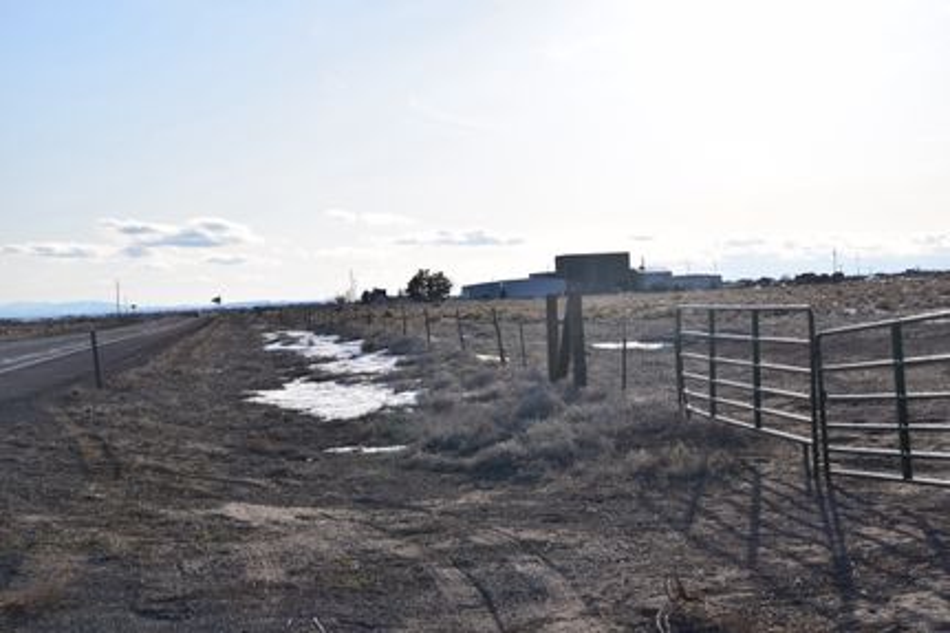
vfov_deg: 26.5
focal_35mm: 51
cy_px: 316
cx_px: 475
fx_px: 1345
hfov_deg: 38.9
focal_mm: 34
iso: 250
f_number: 11
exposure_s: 1/500
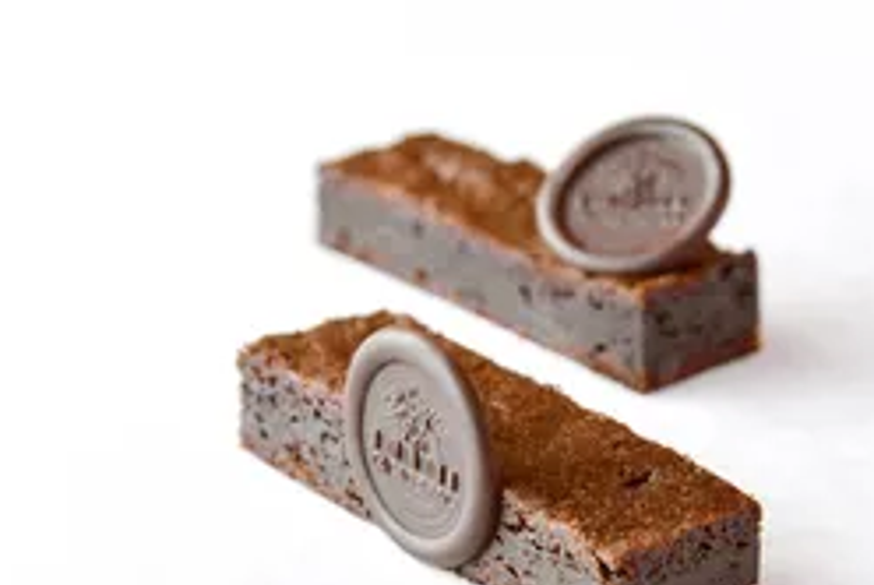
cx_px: 546
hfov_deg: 15.5
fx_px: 3208
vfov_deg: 10.4
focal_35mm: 132
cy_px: 358
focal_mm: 82
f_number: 6.3
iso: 250
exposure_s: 1/100
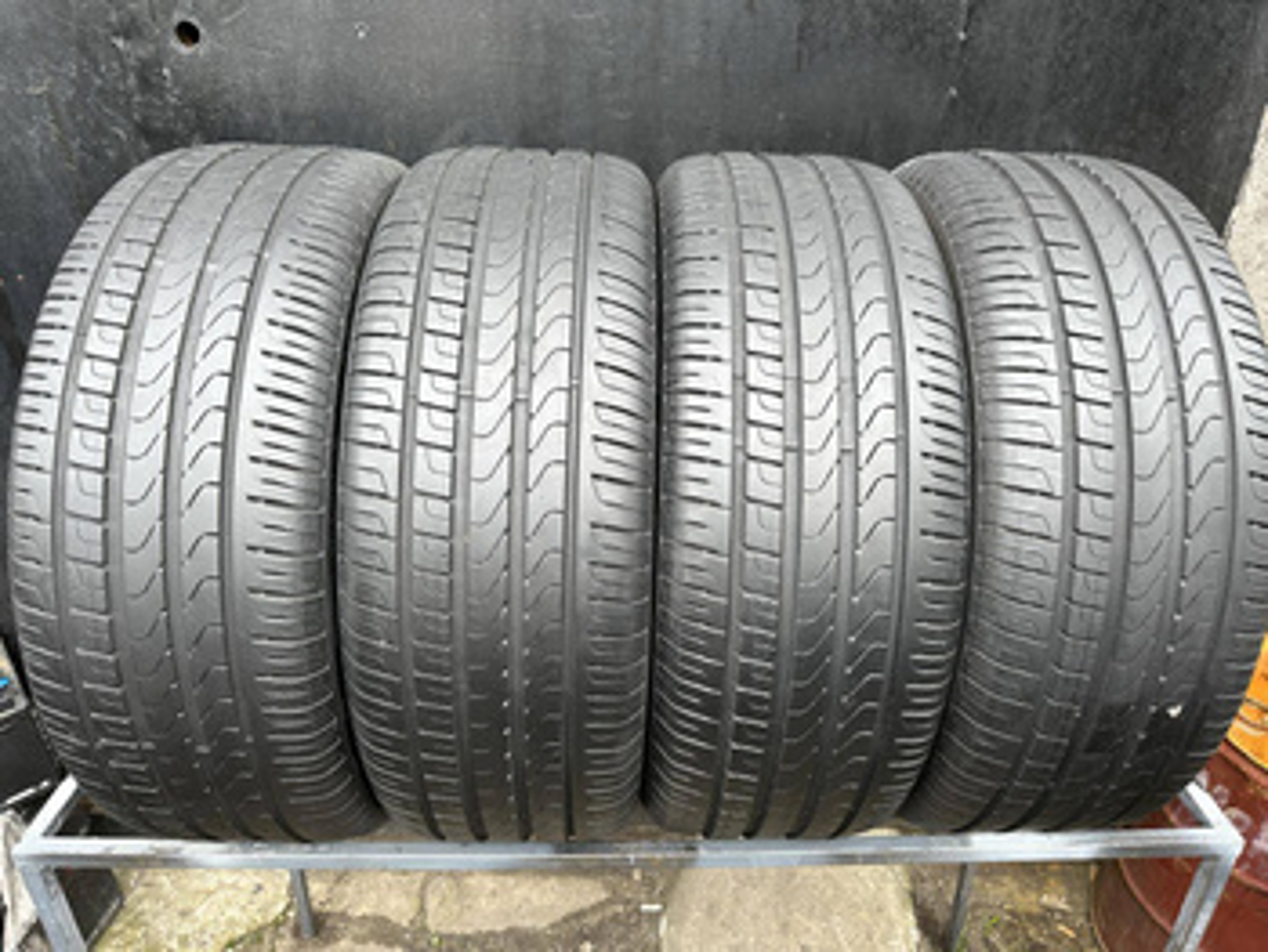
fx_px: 880
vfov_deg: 56.9
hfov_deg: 71.6
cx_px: 634
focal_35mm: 24
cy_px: 476
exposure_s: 1/121
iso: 64
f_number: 1.78
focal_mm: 6.86
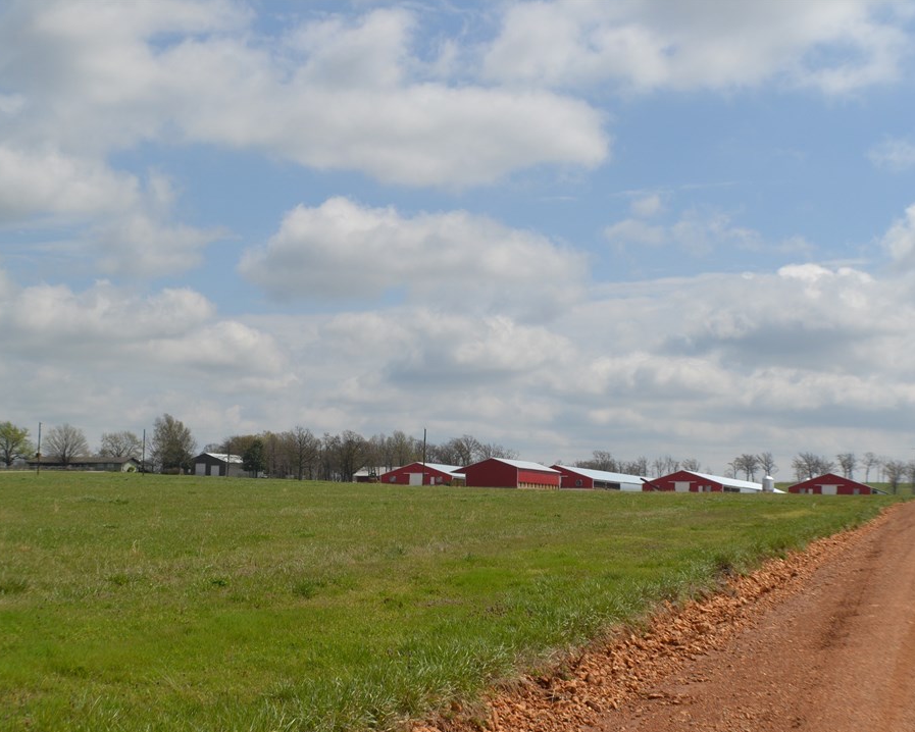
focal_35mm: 75
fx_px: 2031
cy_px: 366
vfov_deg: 20.4
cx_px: 396
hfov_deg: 25.4
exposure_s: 1/320
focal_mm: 44
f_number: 9
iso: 100
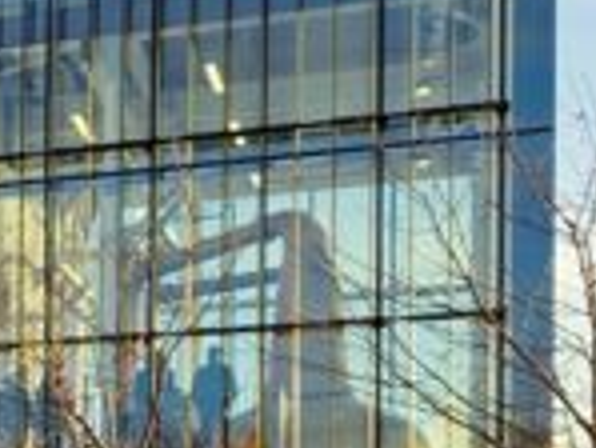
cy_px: 488
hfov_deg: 19.8
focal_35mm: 89
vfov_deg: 16.2
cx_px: -224
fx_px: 1534
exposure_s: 1/383
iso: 50
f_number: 1.8
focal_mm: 6.4
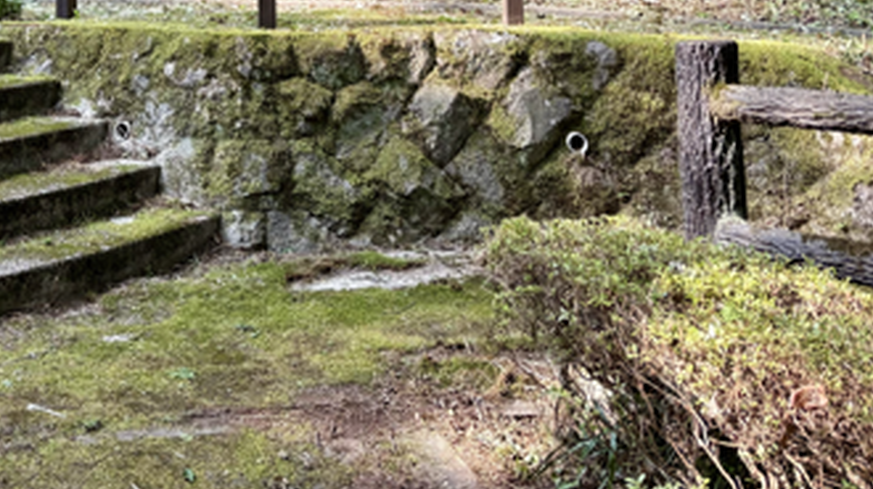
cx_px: 101
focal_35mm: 55
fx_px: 1272
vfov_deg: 20.1
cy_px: -135
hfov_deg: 35.8
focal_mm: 5.96
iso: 32
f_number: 1.6
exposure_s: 1/144
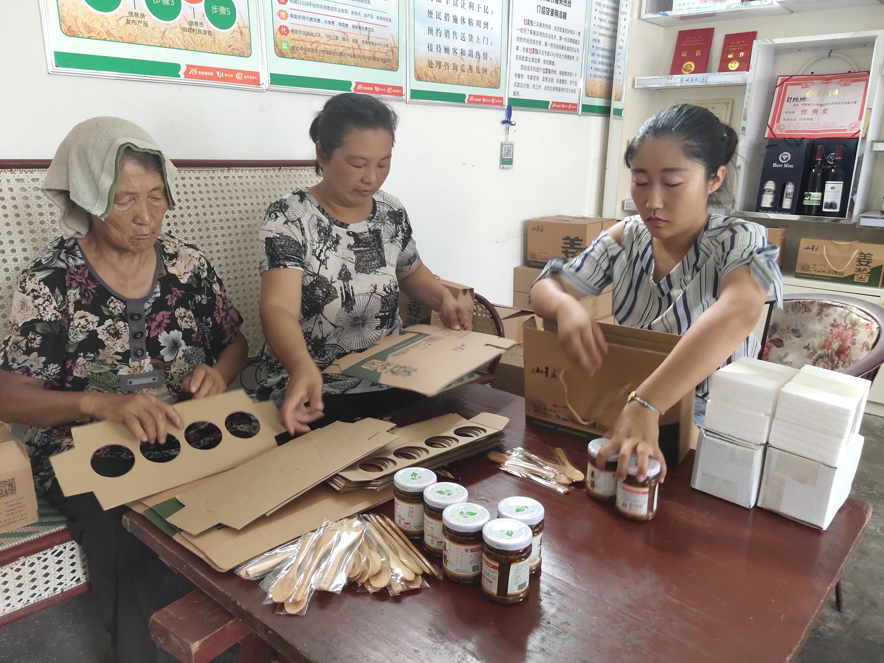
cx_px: 442
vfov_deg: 48.2
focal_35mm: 29
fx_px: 741
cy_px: 332
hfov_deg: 61.7
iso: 205
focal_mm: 4.27
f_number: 1.8
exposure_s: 1/50
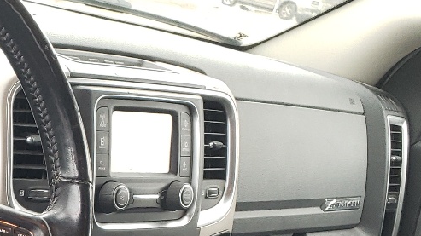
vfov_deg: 12.3
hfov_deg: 21.0
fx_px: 1027
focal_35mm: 92
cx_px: -126
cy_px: 389
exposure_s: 1/120
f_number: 1.5
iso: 83
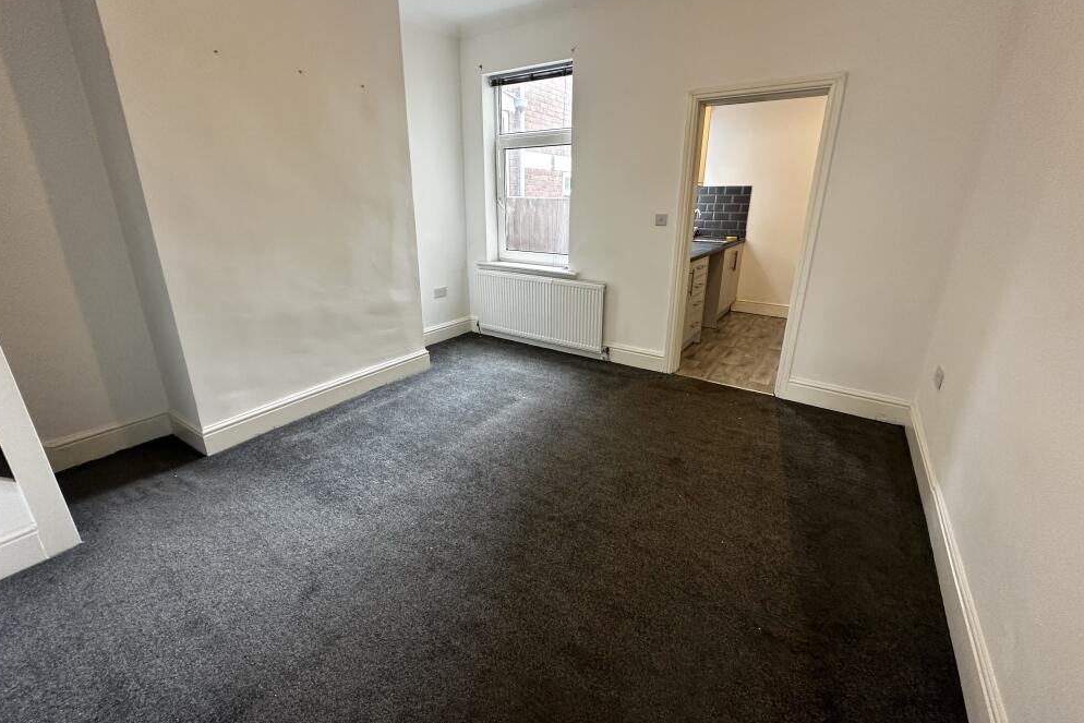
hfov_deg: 100.4
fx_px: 452
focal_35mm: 15
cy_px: 338
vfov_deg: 77.3
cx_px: 544
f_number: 2.2
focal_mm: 2.22
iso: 200
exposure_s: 1/100
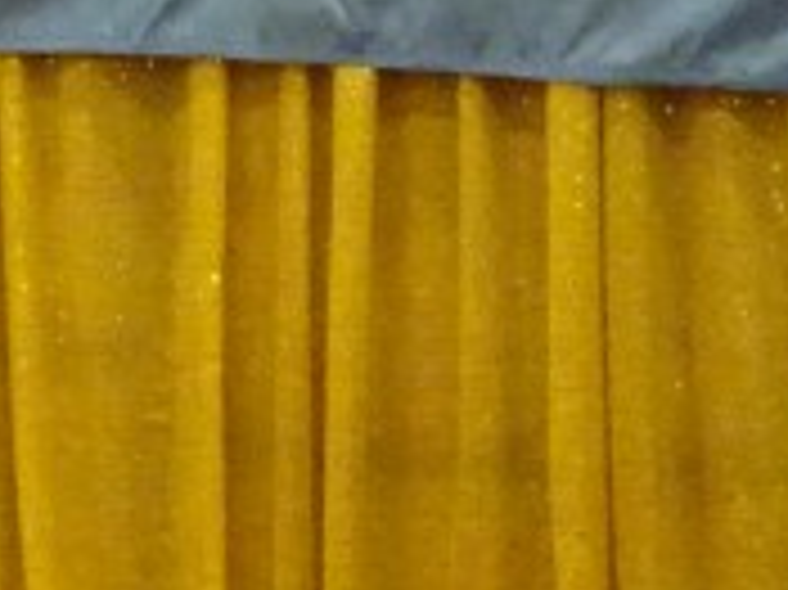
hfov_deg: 5.3
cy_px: -117
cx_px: -874
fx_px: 8258
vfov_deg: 4.1
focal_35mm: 363
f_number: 4.5
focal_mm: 10.59
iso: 2000
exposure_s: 1/80
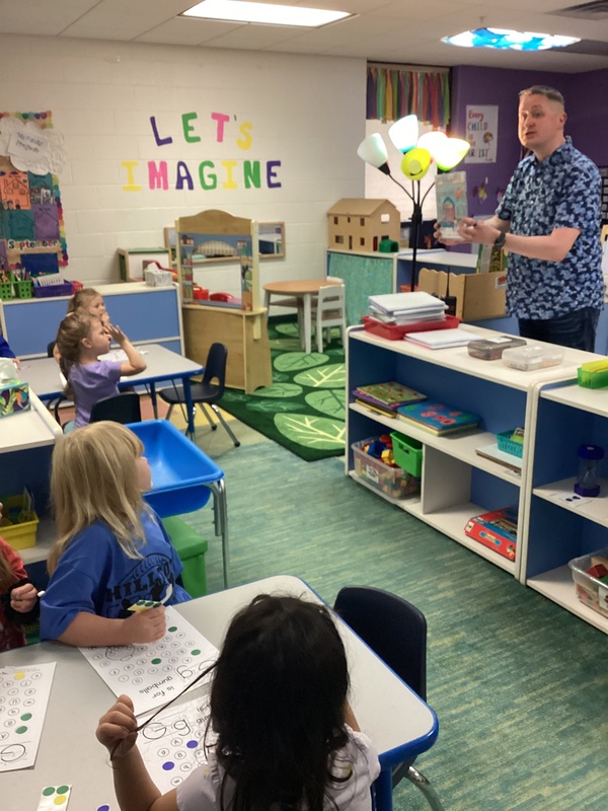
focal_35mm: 31
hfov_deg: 45.4
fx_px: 726
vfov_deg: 58.4
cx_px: 304
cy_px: 406
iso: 320
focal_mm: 3.3
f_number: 2.4
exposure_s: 1/60
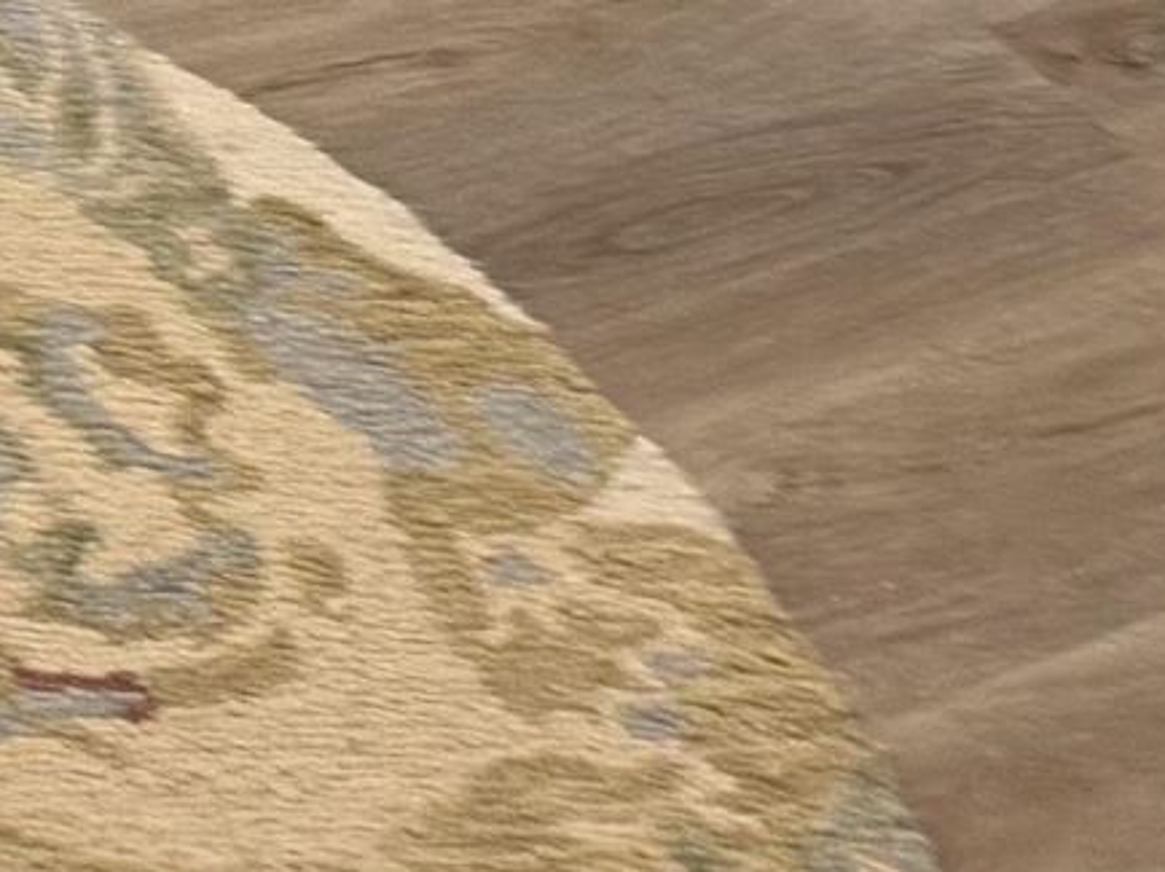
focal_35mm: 170
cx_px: -1162
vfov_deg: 7.4
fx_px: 5718
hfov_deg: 10.7
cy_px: -1975
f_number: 1.78
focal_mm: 6.76
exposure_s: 1/60
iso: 160
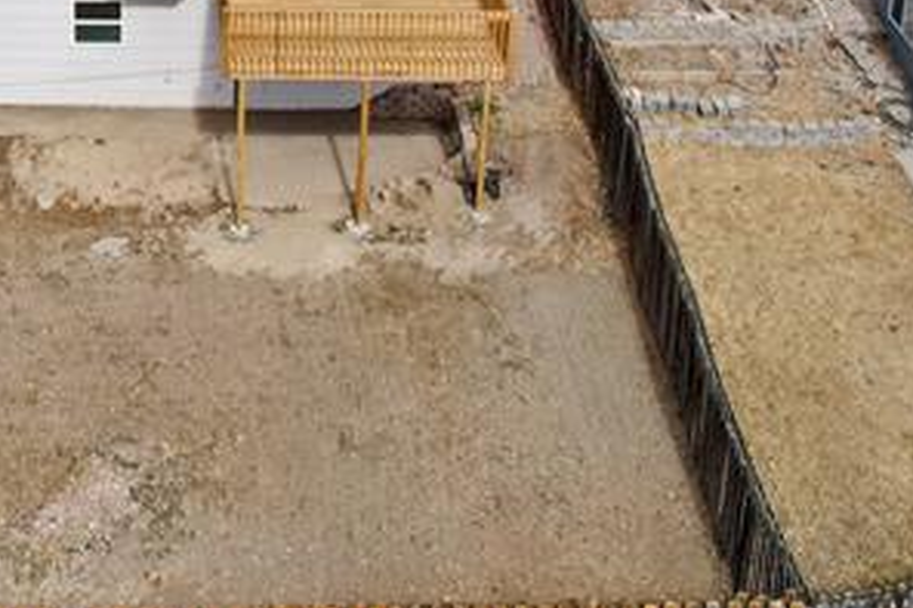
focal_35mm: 76
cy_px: -369
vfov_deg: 16.0
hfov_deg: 25.6
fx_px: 1926
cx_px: 40
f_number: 2.8
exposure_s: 1/4000
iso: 400
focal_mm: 8.38
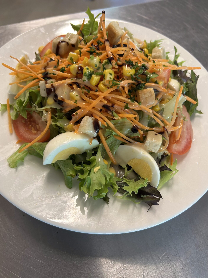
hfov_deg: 53.1
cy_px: 139
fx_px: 208
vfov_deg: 67.3
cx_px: 104
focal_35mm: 26
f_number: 1.5
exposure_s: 1/50
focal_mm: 5.7
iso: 125
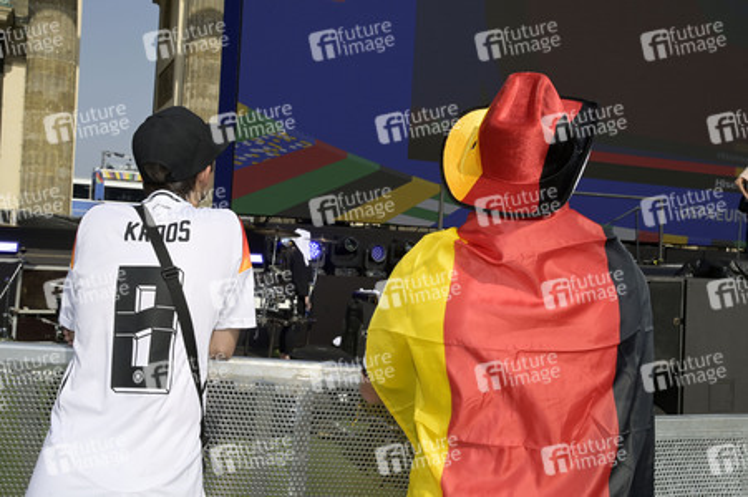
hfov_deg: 50.7
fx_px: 789
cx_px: 374
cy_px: 248
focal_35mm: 38
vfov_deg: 35.0
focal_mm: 38
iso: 200
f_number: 14
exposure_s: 1/250
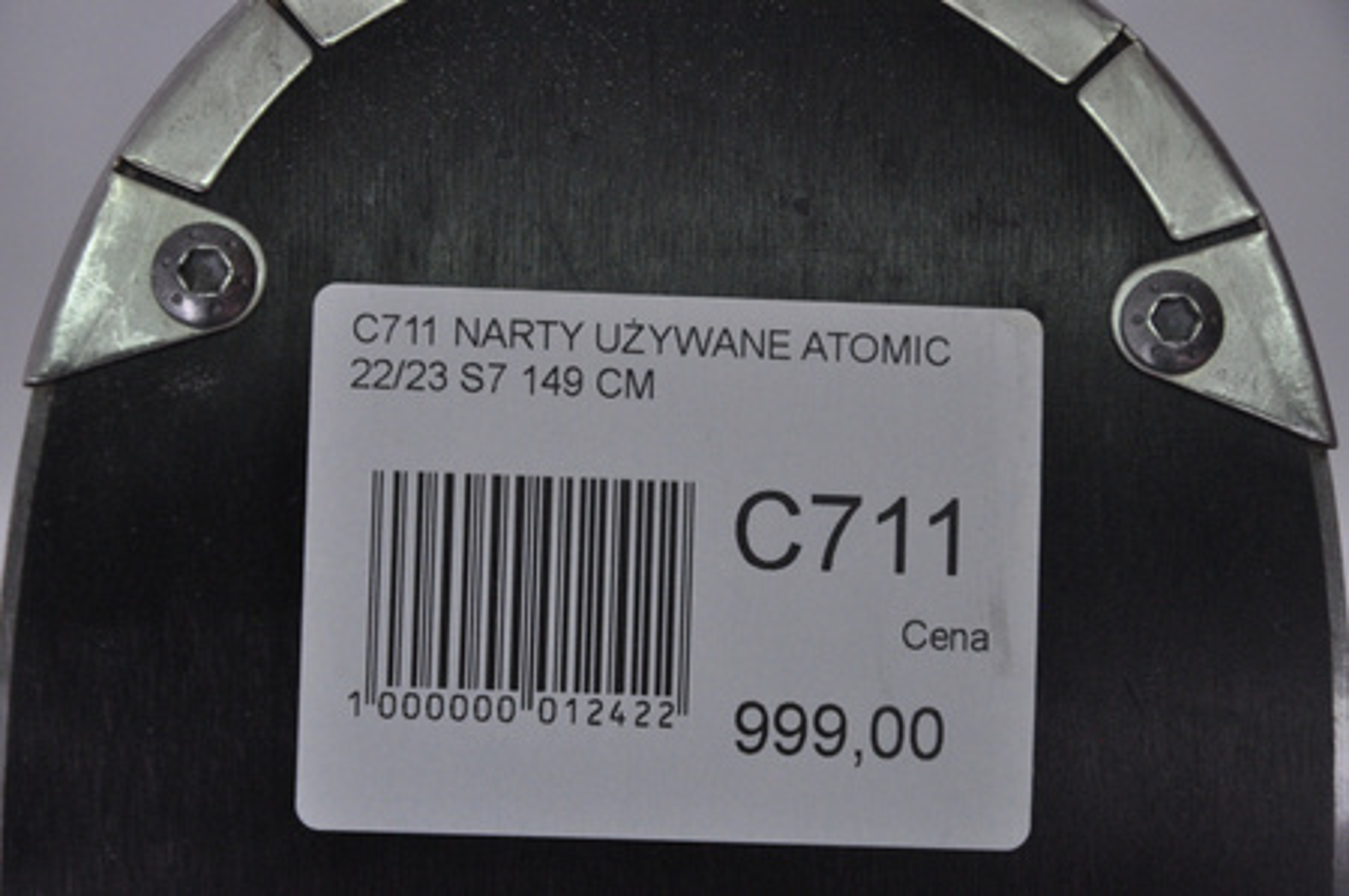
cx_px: 674
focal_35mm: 158
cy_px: 448
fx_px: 5895
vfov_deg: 8.7
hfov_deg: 13.1
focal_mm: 105
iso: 3200
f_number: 9.5
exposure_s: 1/125
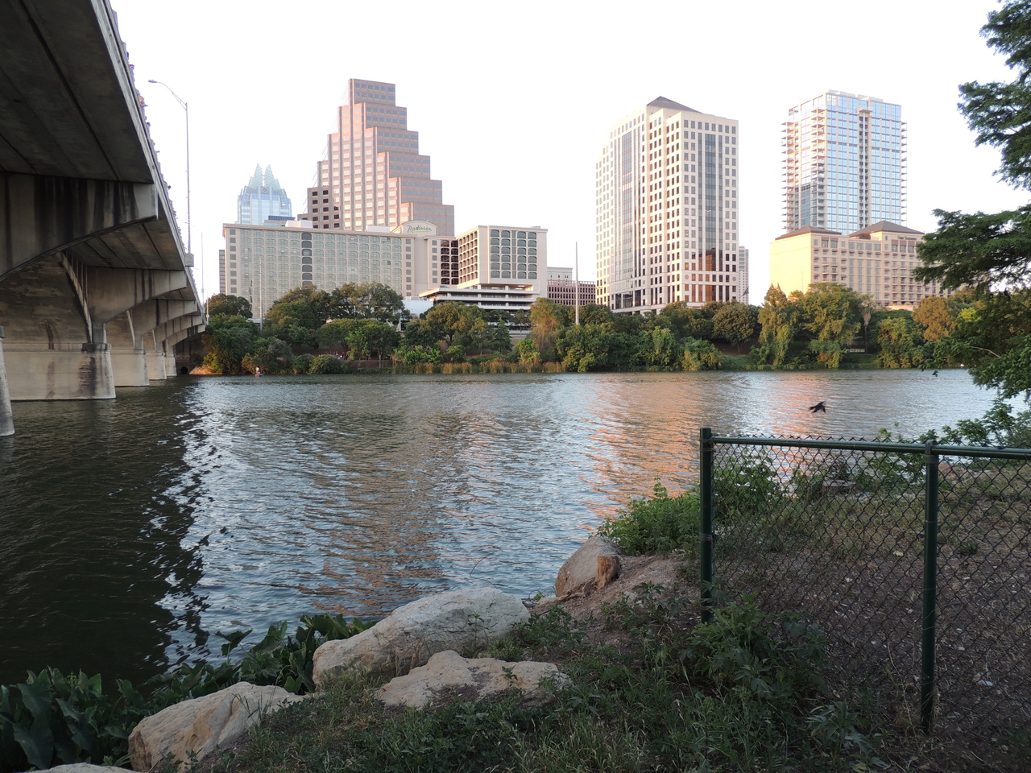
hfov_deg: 71.6
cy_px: 386
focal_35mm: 24
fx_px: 715
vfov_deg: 56.8
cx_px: 516
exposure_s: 1/50
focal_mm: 4.3
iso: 100
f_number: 3
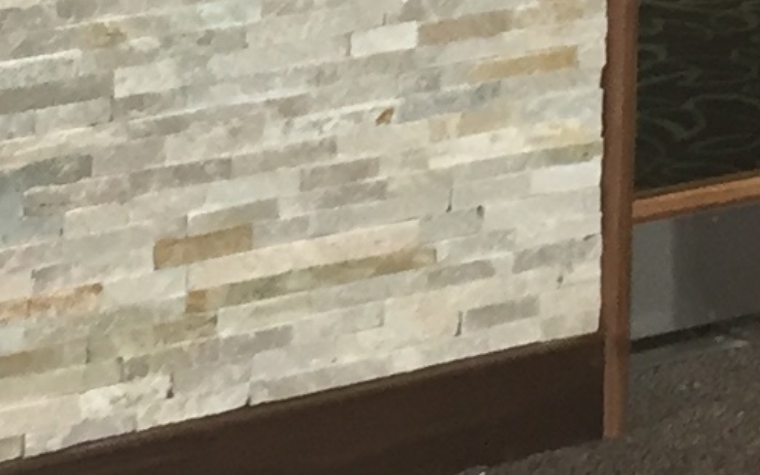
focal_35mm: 201
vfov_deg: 6.0
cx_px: 346
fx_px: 4164
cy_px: -955
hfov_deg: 10.4
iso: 80
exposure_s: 1/33
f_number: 2.2
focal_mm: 4.15
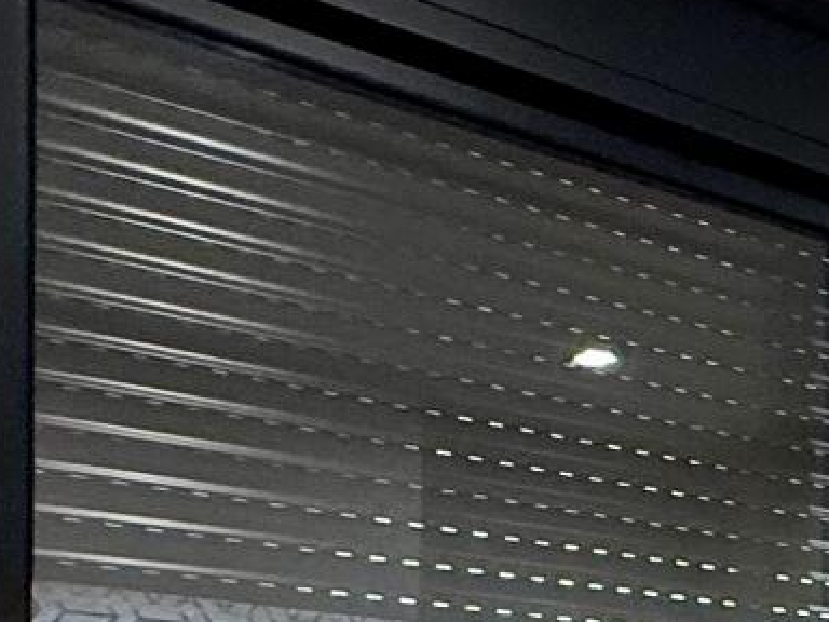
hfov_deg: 17.3
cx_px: 1749
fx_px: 1748
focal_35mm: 73
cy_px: 896
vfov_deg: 18.2
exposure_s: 1/100
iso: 160
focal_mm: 2.22
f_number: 2.2
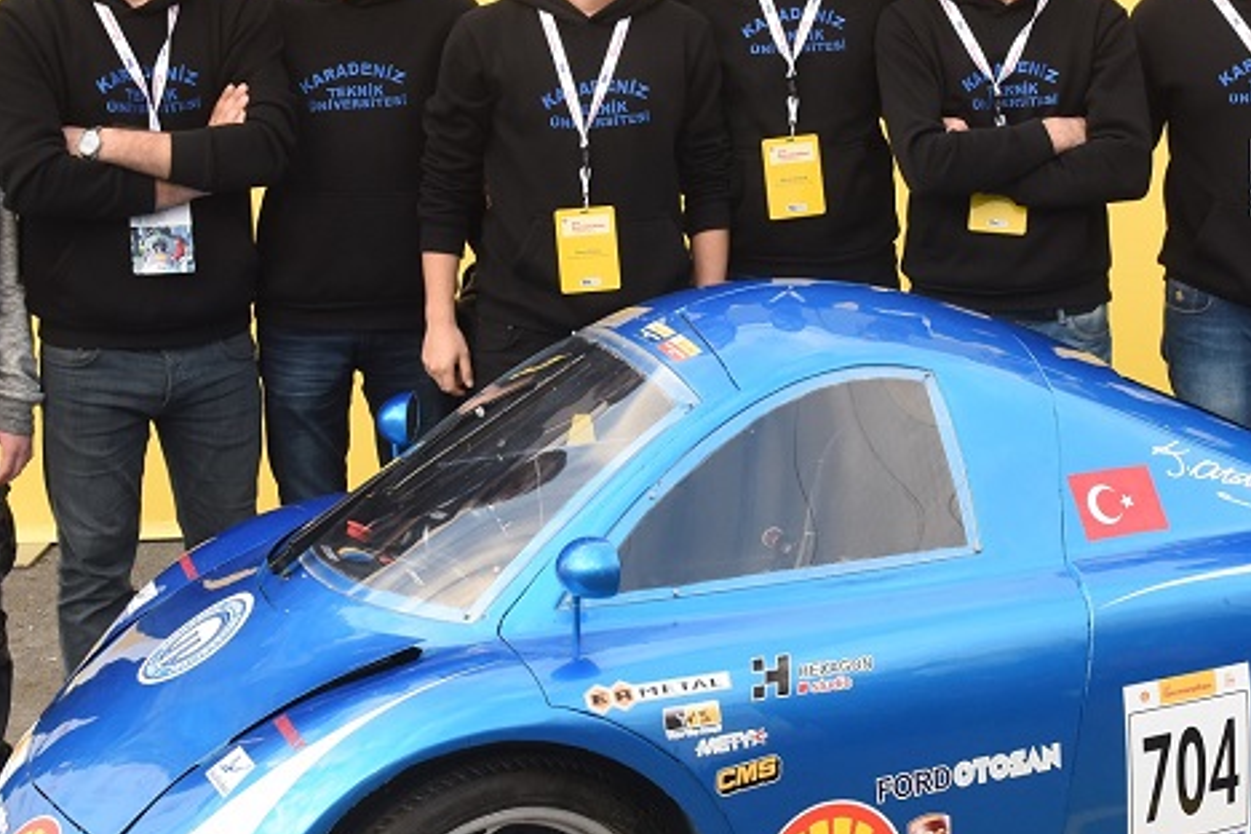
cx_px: 759
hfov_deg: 28.8
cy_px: 358
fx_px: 2432
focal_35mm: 70
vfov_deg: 19.4
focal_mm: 32
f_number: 9
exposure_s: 1/125
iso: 1250
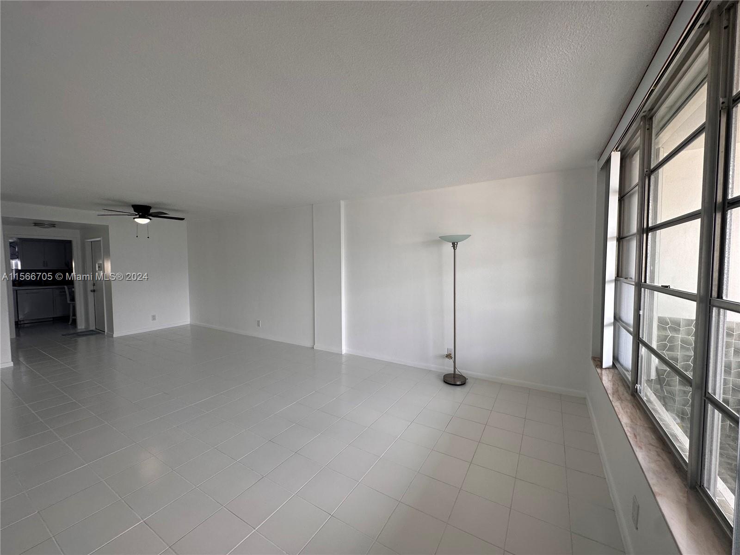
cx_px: 370
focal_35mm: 14
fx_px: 299
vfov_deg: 85.7
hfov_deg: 102.1
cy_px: 278
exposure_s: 1/133
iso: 40
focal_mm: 2.22
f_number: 2.2
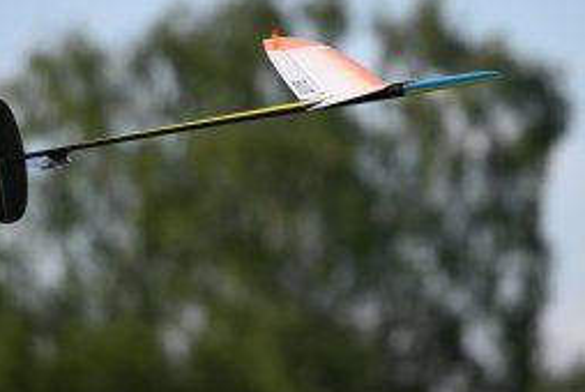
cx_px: 310
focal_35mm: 664
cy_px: 101
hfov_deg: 3.1
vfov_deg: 2.1
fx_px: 10802
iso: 320
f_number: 6.3
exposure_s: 1/1600
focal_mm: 340
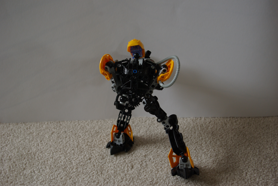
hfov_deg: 37.8
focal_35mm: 52
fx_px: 406
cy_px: 93
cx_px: 139
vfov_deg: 25.8
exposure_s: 1/45
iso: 400
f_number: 4.5
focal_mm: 35
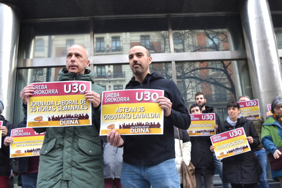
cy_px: 94
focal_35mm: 34
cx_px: 141
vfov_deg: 38.4
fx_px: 270
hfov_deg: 55.1
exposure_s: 1/100
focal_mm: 23
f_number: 5
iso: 400
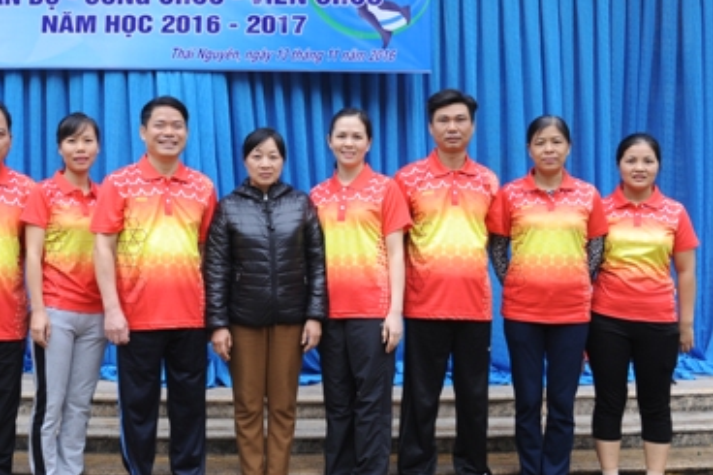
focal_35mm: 49
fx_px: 970
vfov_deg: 27.4
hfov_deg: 40.0
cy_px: 186
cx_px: 257
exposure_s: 1/60
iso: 640
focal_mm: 30
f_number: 5
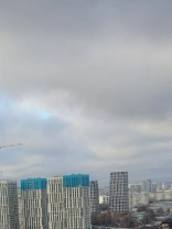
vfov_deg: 24.4
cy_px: 247
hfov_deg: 19.1
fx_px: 497
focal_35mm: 75
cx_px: 0
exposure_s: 1/177
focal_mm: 4.6
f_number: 2
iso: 25
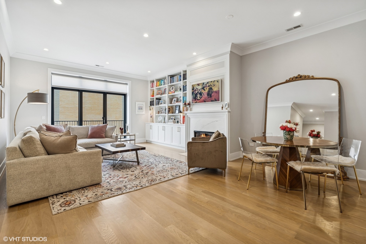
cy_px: 122
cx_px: 183
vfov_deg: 73.7
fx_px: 163
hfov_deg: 96.7
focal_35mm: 16
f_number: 8
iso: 320
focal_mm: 16
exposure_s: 1/30
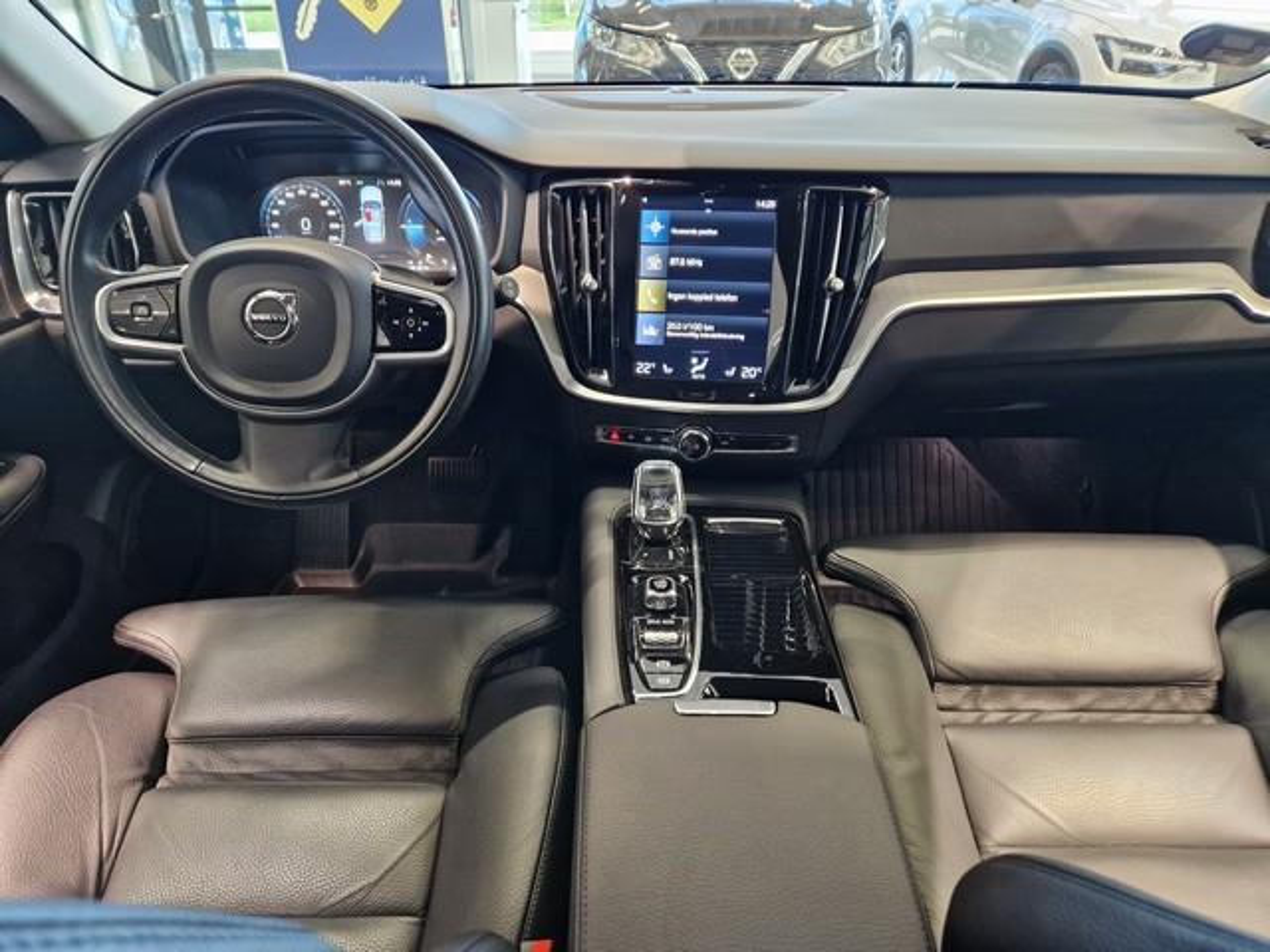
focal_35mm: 23
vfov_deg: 58.9
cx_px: 635
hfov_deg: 73.9
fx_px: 844
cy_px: 476
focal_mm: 5.4
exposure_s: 1/100
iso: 500
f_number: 1.8
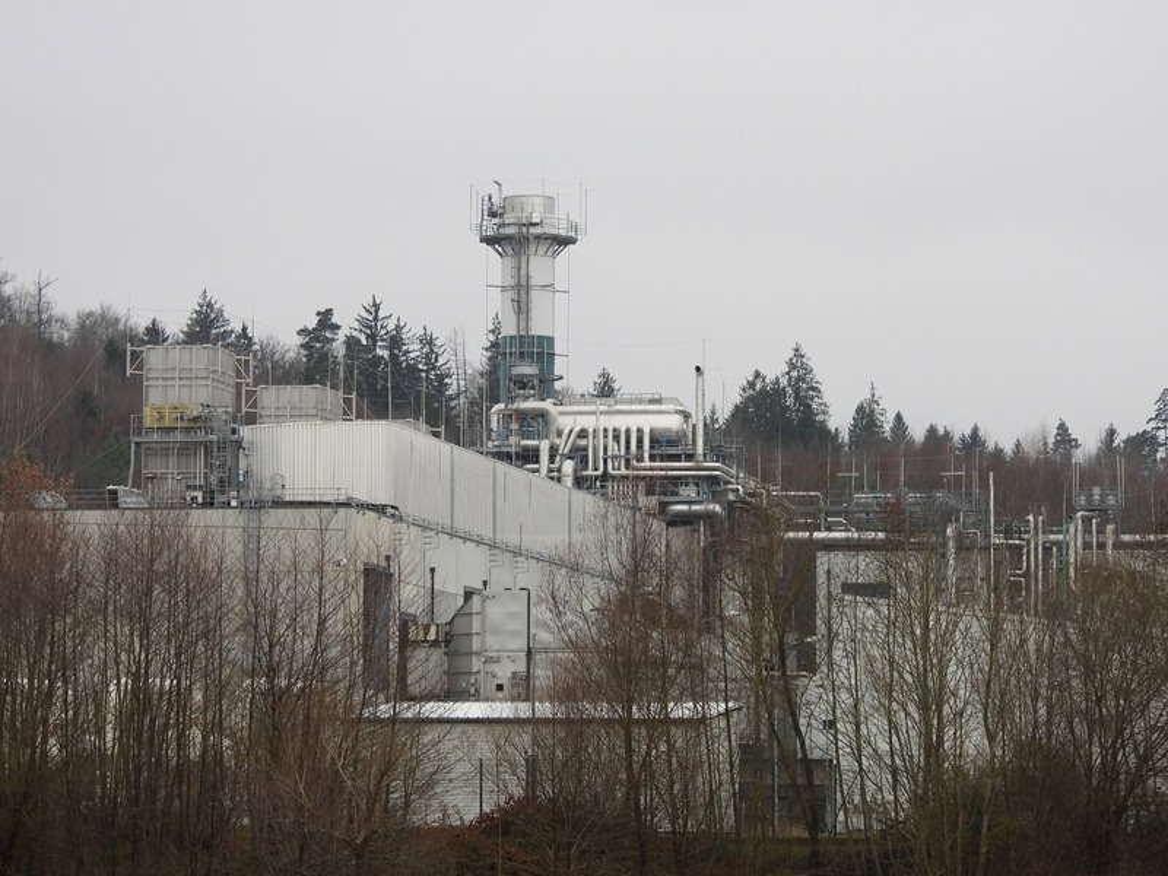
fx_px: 4555
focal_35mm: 135
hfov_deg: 14.6
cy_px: 438
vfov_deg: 11.0
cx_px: 584
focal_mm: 24.1
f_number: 4
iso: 100
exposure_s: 1/100
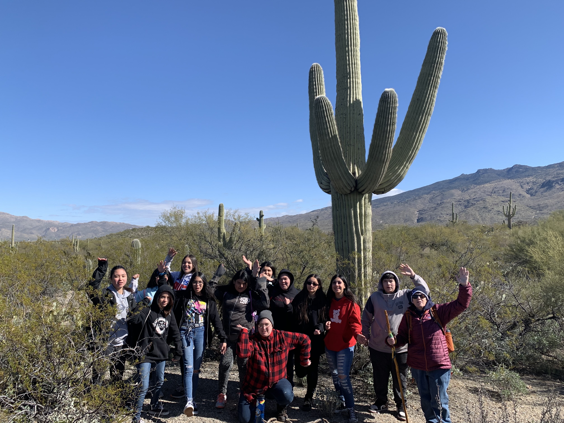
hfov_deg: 67.3
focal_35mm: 26
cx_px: 282
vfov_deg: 53.1
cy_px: 212
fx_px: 424
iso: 25
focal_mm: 4.25
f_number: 1.8
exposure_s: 1/1779
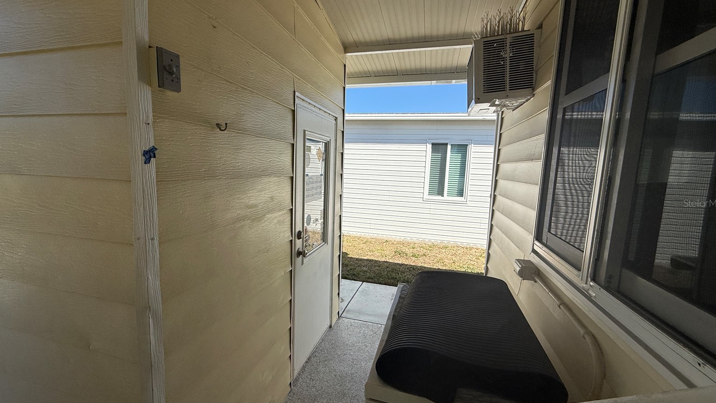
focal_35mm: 16
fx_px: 304
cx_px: 352
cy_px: 203
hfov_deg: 99.4
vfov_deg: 67.1
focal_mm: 2.22
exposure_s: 1/2506
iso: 50
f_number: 2.2
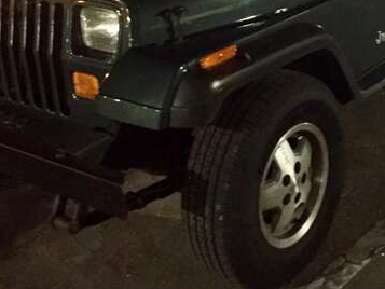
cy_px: 18
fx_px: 723
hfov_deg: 29.6
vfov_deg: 22.0
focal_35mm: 65
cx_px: 249
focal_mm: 4.15
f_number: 2.2
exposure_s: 1/15
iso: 1250
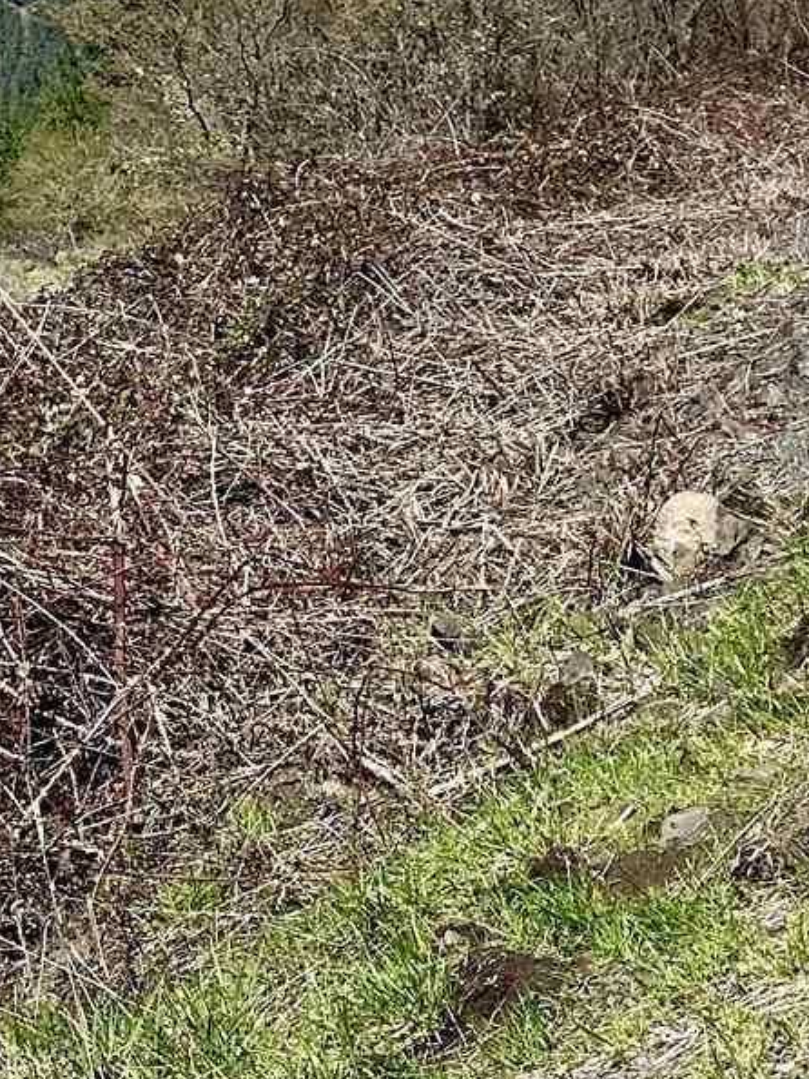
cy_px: 769
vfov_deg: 21.0
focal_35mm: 93
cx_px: 1114
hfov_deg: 15.0
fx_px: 2899
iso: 80
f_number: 1.78
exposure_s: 1/4762
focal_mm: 6.86
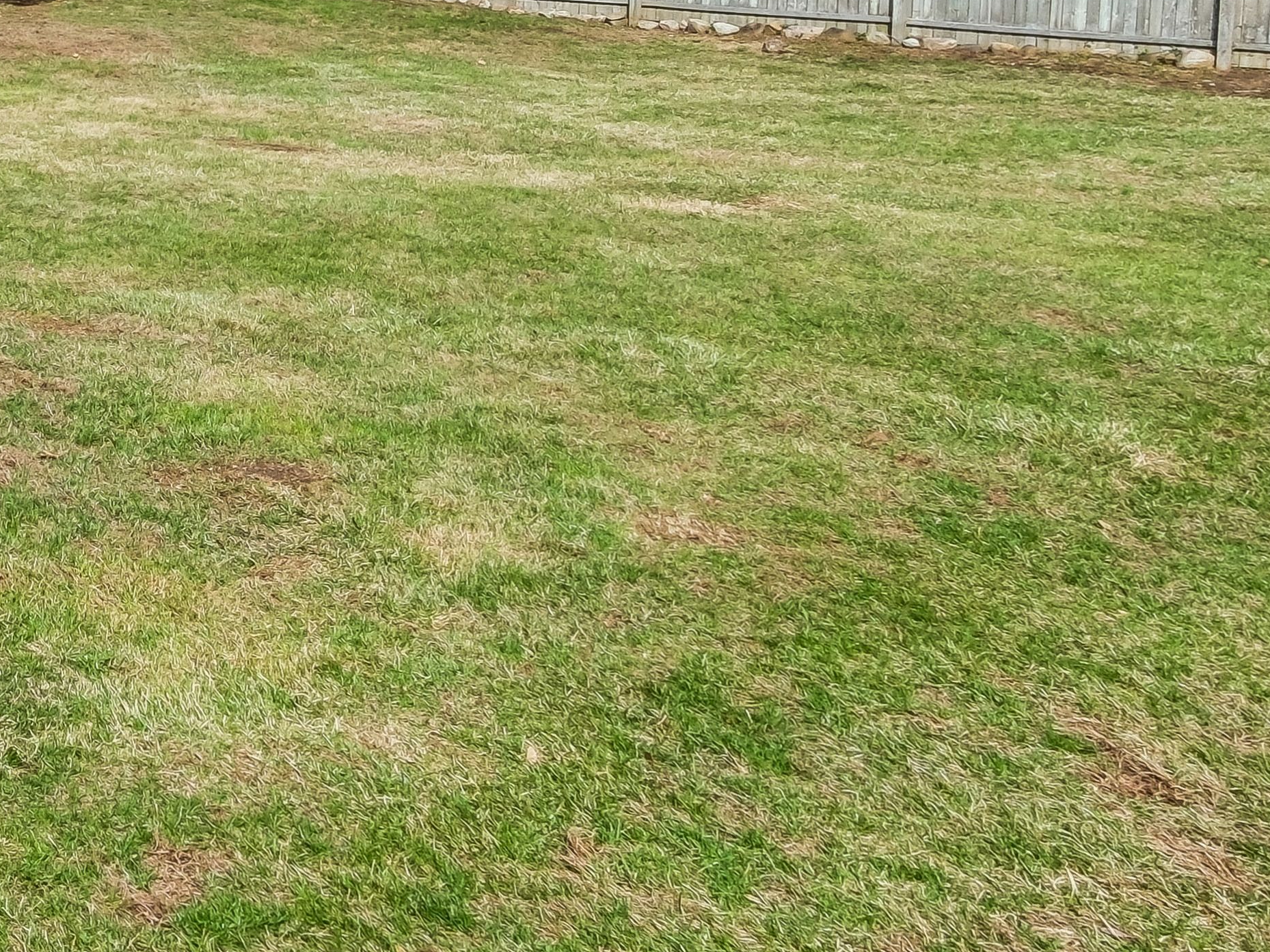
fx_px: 1761
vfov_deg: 27.4
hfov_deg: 27.6
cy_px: -130
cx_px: -624
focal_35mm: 48
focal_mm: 8
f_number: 8
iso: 125
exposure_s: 1/200
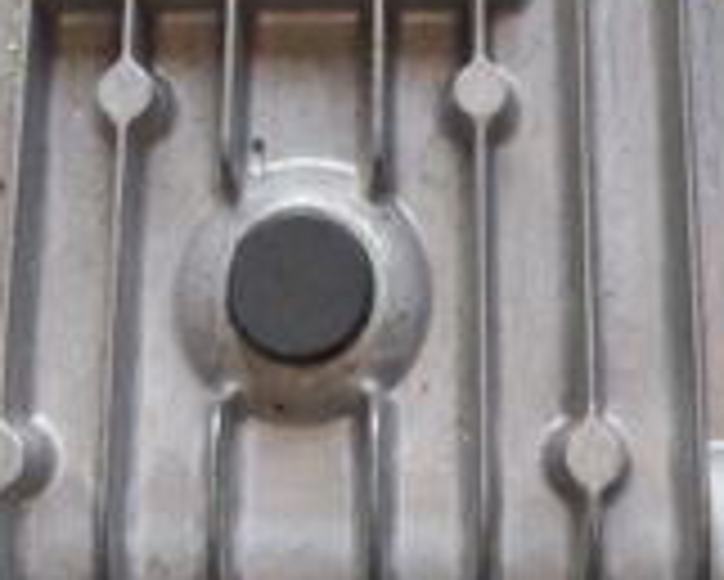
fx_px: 1951
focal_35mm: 91
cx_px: 409
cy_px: -202
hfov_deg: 21.0
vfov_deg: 15.9
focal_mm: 5.23
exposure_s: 1/100
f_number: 1.8
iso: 160
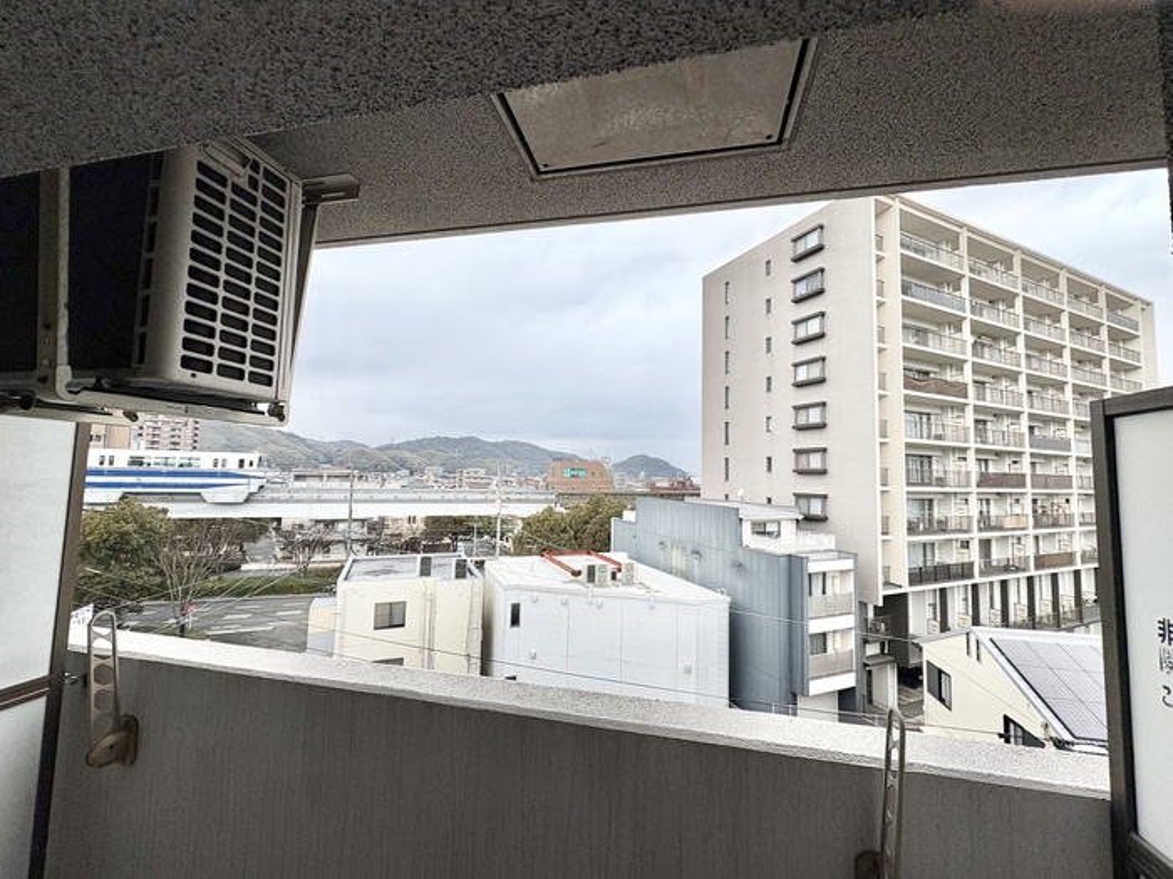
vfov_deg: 85.7
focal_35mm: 14
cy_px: 440
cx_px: 586
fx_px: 474
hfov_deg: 102.1
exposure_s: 1/440
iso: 40
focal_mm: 2.22
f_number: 2.2
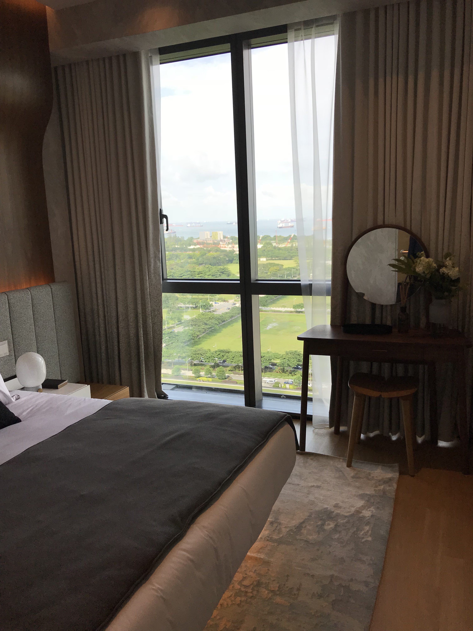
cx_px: 236
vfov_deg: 63.4
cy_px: 316
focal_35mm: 28
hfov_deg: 49.7
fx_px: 510
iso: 20
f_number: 1.8
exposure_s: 1/556
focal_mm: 3.99
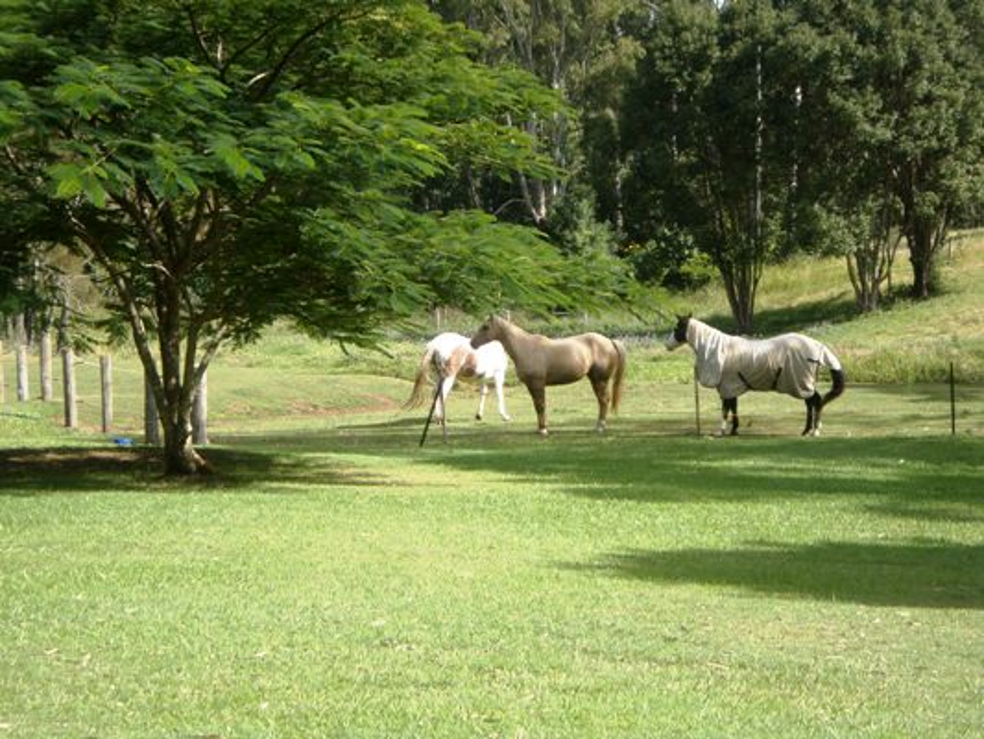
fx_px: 2701
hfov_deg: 20.6
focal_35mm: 95
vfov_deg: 15.6
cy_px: 370
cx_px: 492
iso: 80
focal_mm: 17.2
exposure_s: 1/250
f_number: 4.5
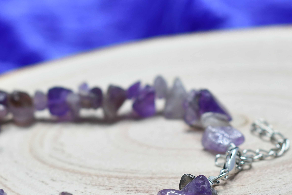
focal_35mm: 177
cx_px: 130
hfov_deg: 11.6
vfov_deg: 7.8
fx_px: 1436
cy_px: 136
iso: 250
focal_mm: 50
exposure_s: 1/80
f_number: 4.5
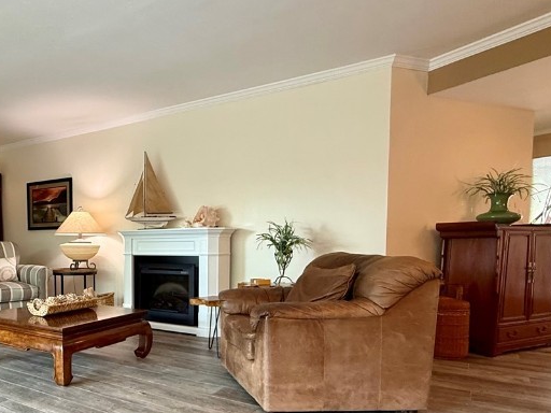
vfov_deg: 48.9
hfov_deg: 58.4
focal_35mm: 28
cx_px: 108
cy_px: 274
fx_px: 446
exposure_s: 1/60
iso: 200
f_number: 2.2
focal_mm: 2.22
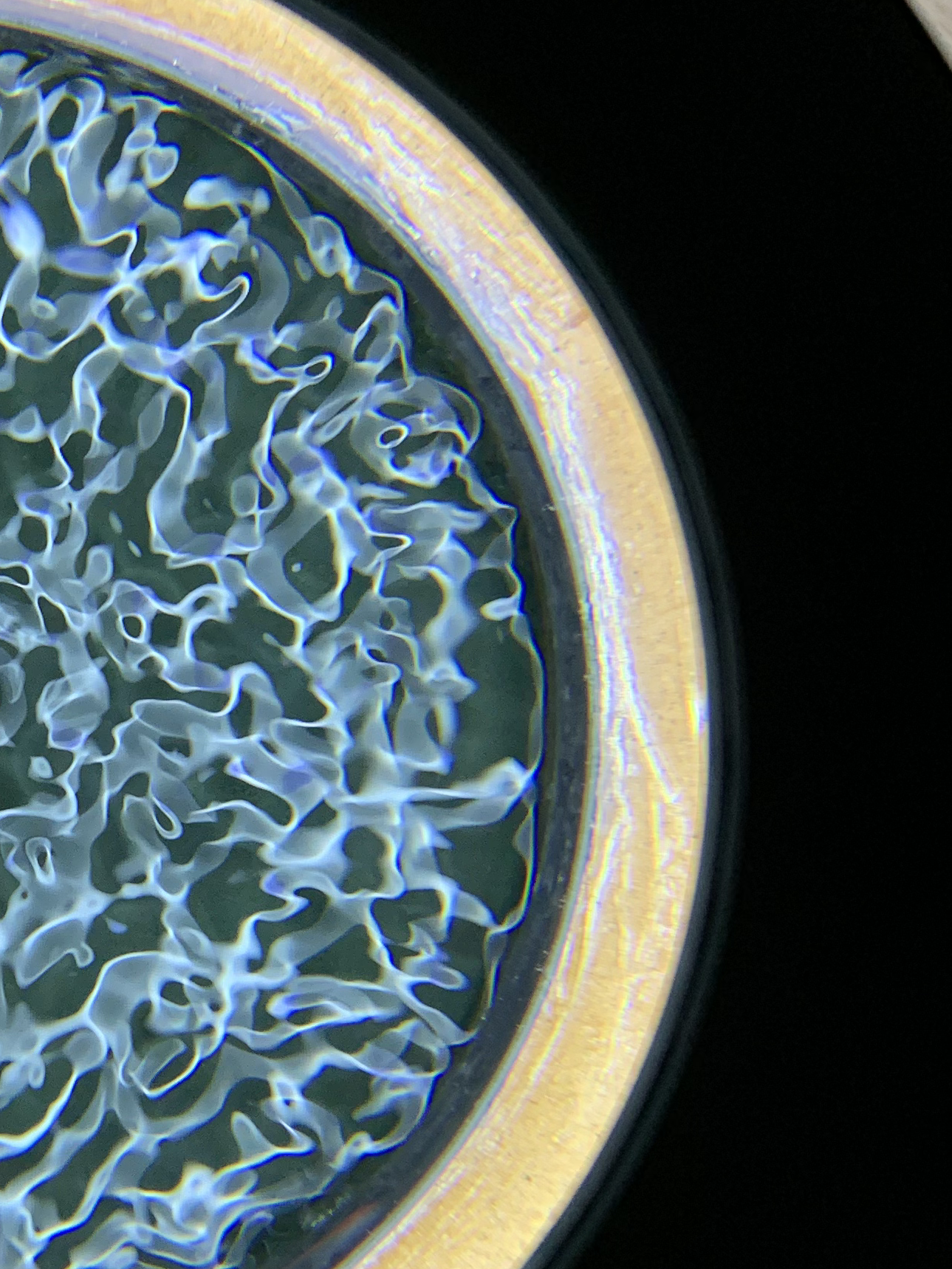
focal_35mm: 61
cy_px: 664
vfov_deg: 31.7
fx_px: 2237
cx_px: -105
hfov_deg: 22.6
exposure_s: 1/98
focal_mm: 4.25
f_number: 1.8
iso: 100
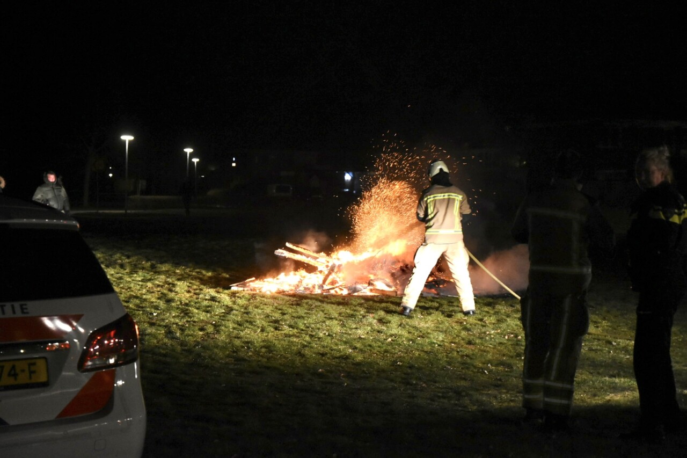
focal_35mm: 68
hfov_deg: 29.9
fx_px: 1288
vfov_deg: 20.2
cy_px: 229
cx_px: 344
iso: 4000
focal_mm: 45
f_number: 4
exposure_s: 1/60
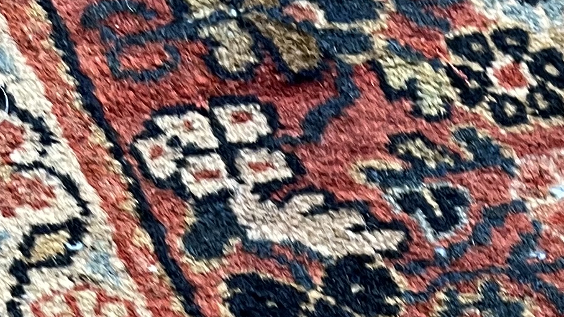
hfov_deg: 17.3
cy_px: 609
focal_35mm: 121
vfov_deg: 9.4
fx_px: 1810
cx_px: 550
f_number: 1.6
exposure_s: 1/41
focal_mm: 5.1
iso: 160
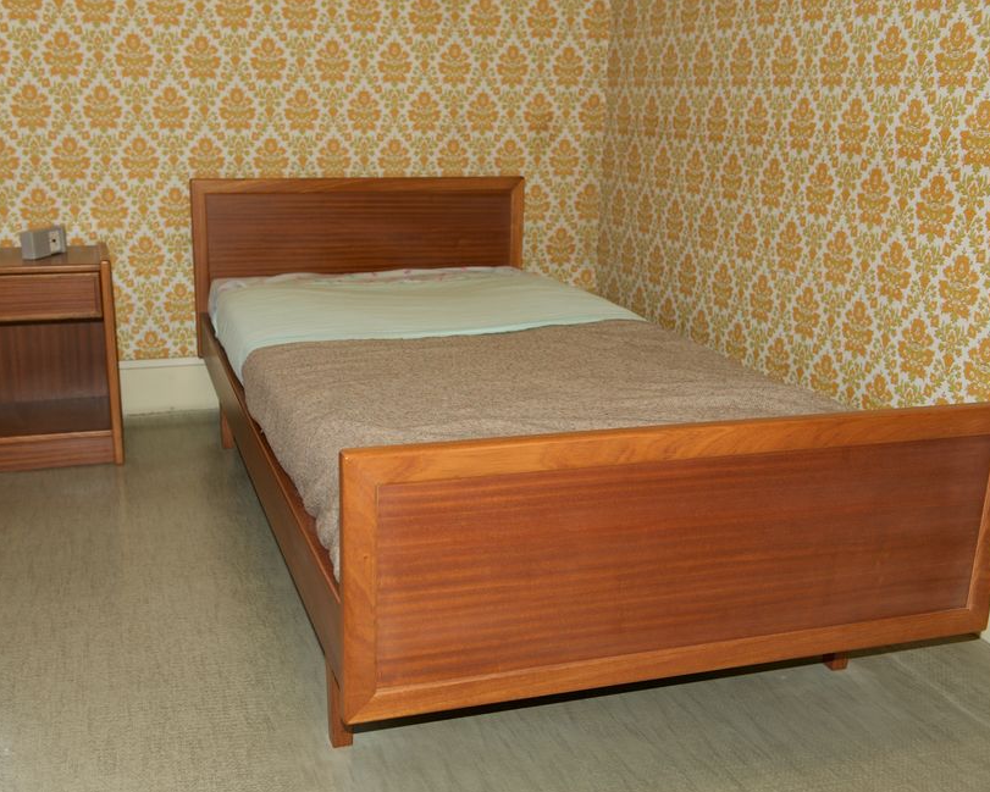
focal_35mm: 37
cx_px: 447
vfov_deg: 40.1
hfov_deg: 49.0
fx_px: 1084
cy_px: 405
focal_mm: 32
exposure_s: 1/60
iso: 500
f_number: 4.5
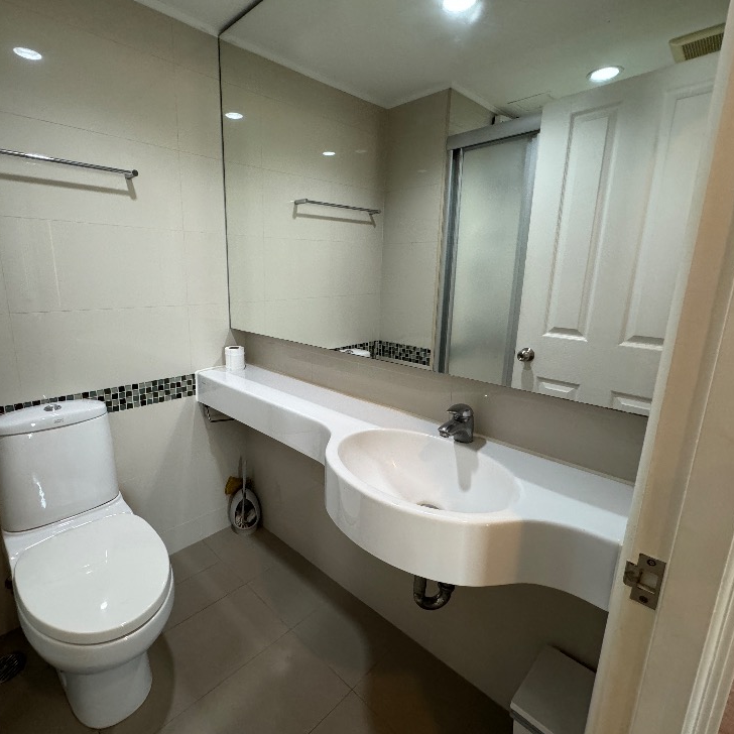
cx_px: 324
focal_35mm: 17
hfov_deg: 83.6
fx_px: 408
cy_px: 362
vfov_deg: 84.0
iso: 250
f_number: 2.2
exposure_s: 1/100
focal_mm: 2.22
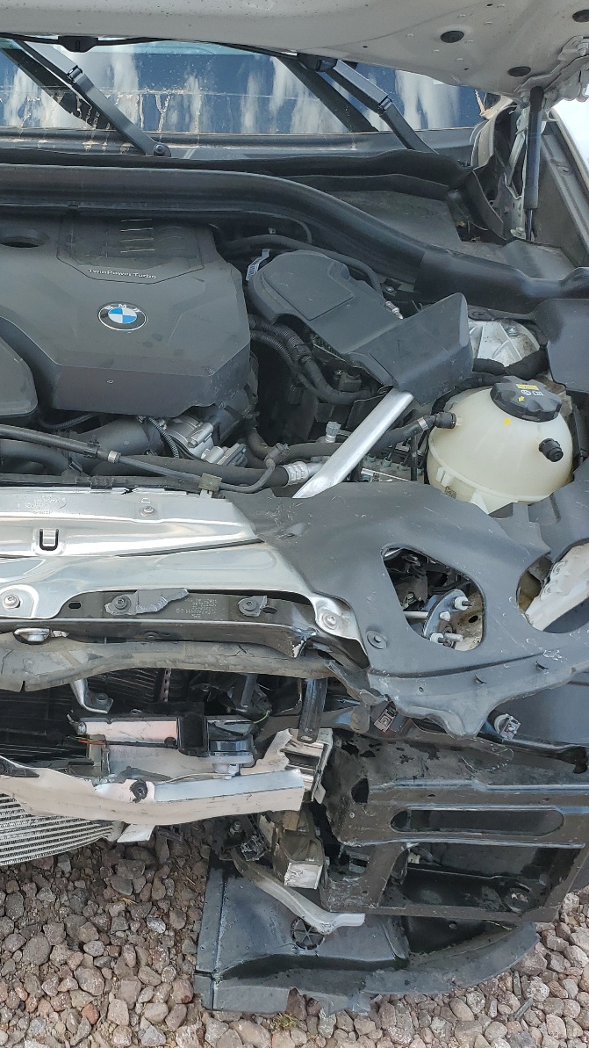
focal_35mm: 38
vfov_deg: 52.8
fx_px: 1055
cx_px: 45
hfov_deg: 29.7
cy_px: 526
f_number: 1.5
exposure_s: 1/667
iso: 50
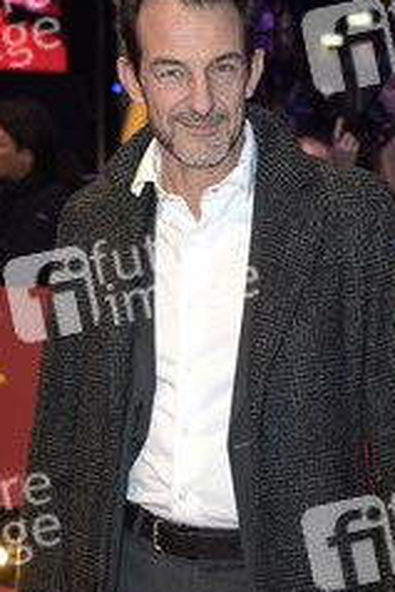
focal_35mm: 104
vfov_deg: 19.5
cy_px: 408
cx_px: 204
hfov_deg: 13.2
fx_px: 1709
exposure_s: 1/200
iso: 800
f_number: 5.6
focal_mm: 62
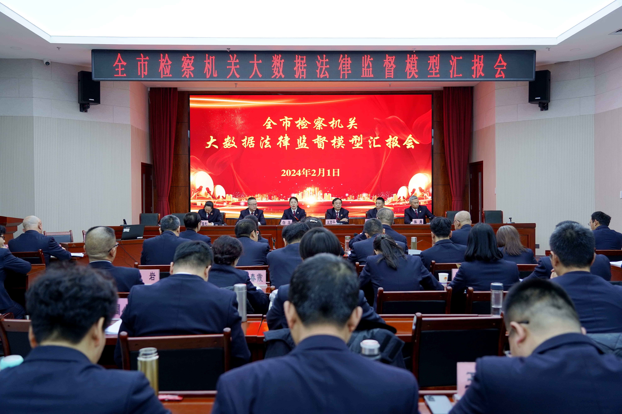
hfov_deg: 57.2
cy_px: 207
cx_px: 311
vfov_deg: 40.0
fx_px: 570
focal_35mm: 33
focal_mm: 33
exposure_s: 1/60
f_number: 4
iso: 320
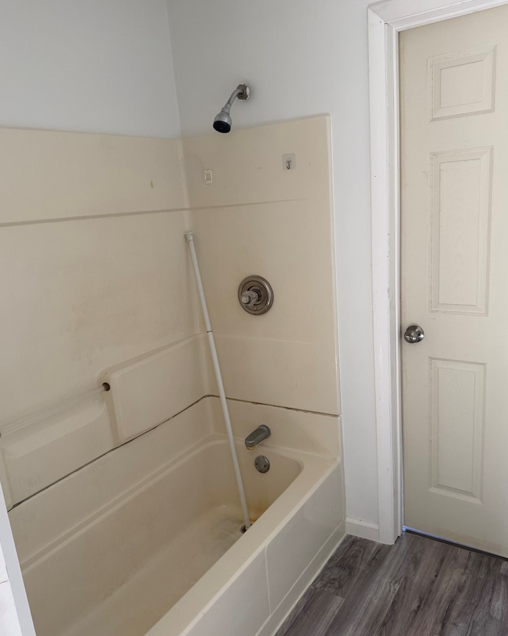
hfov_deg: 54.9
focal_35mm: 26
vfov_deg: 66.0
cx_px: 253
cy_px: 322
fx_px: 489
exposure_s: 1/89
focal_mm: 6.76
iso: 200
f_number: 1.78
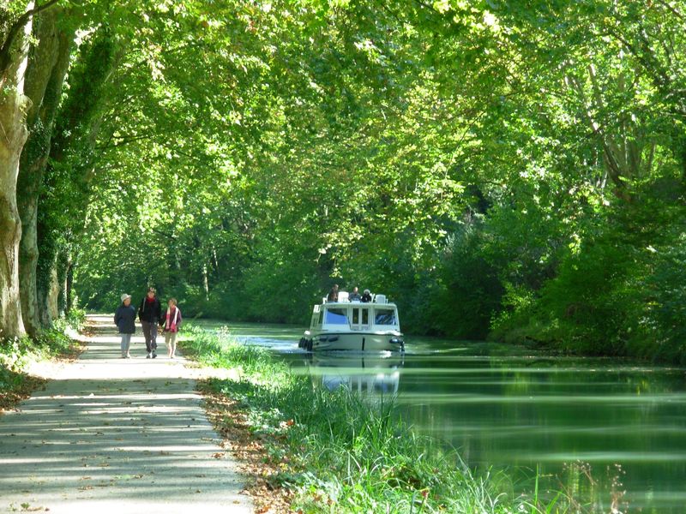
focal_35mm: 132
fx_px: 2616
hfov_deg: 14.9
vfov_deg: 11.2
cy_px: 257
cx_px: 343
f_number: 4.4
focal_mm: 21.8
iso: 50
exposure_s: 1/38.1
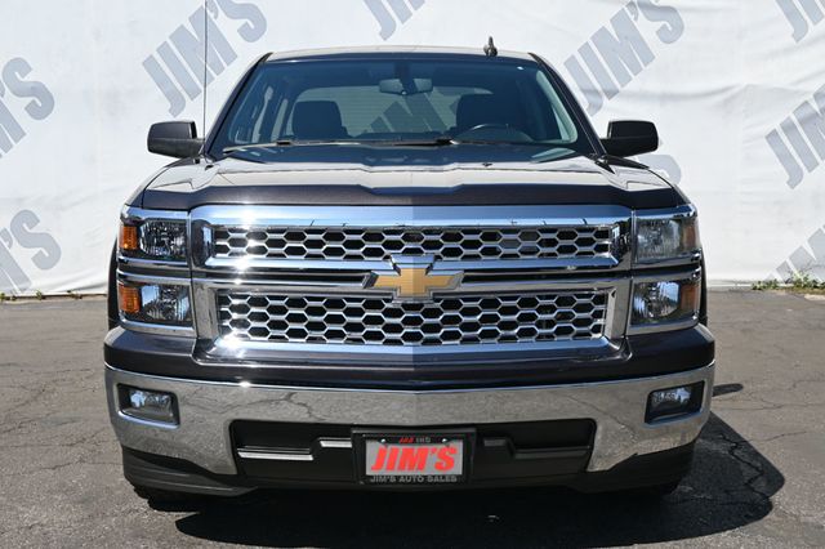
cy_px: 274
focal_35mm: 41
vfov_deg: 32.4
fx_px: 945
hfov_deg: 47.2
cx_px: 412
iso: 100
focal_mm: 27.5
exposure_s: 1/250
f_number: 5.6
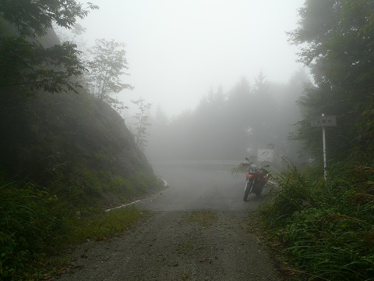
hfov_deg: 63.4
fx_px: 303
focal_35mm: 28
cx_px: 187
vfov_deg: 49.7
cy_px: 140
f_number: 4.5
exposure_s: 1/250
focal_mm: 4.6
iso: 100
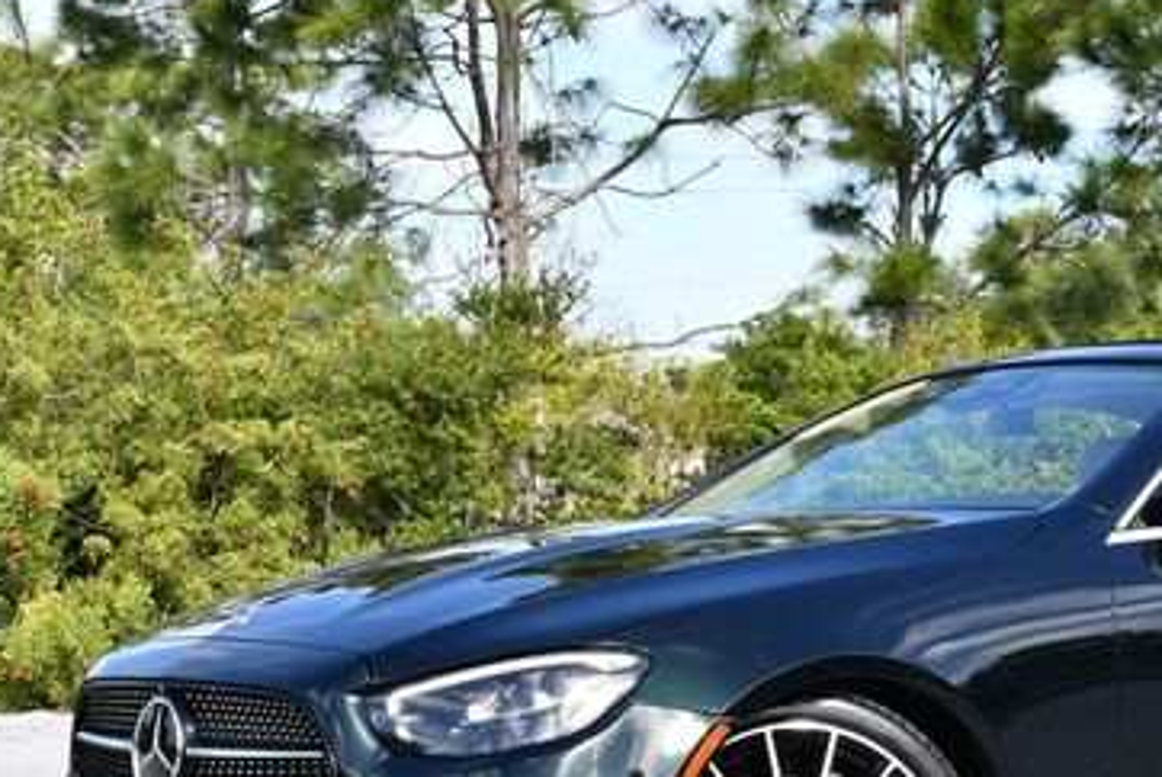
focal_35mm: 92
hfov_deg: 21.7
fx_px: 2972
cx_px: 1008
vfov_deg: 14.9
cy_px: 494
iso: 200
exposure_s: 1/250
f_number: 8
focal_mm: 26
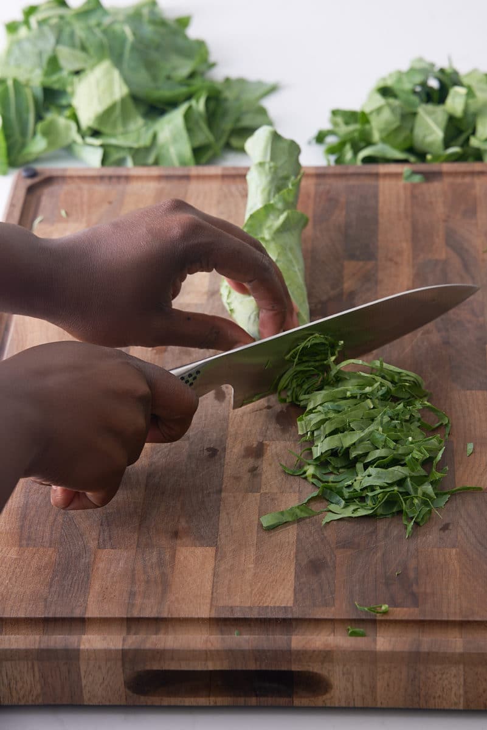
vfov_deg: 27.0
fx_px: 1520
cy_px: 365
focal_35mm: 75
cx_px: 244
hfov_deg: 18.2
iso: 160
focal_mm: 75
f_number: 7.1
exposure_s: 1/200
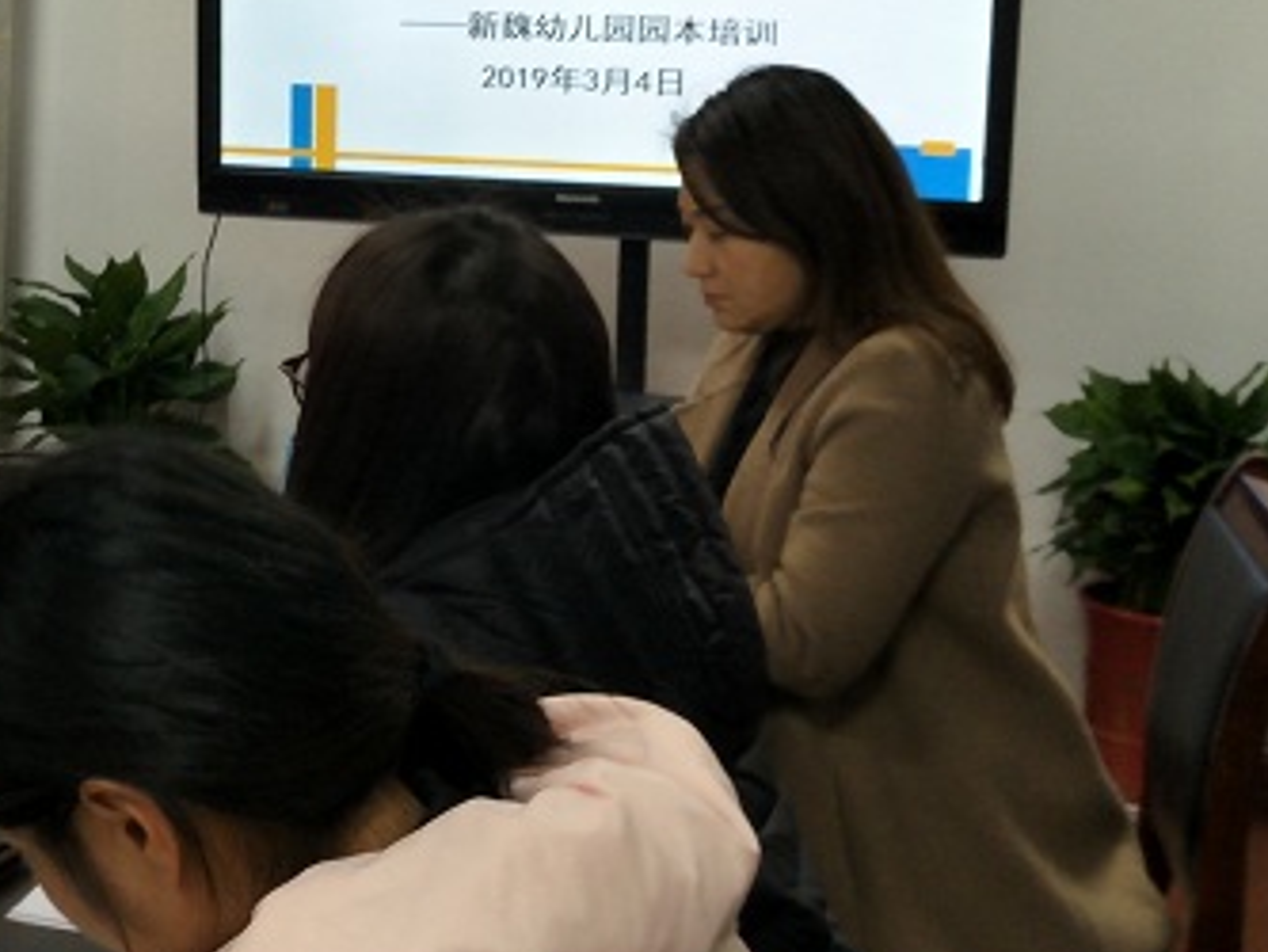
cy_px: 371
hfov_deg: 42.3
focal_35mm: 41
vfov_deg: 35.0
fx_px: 1502
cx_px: 149
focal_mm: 3.79
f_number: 2
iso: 140
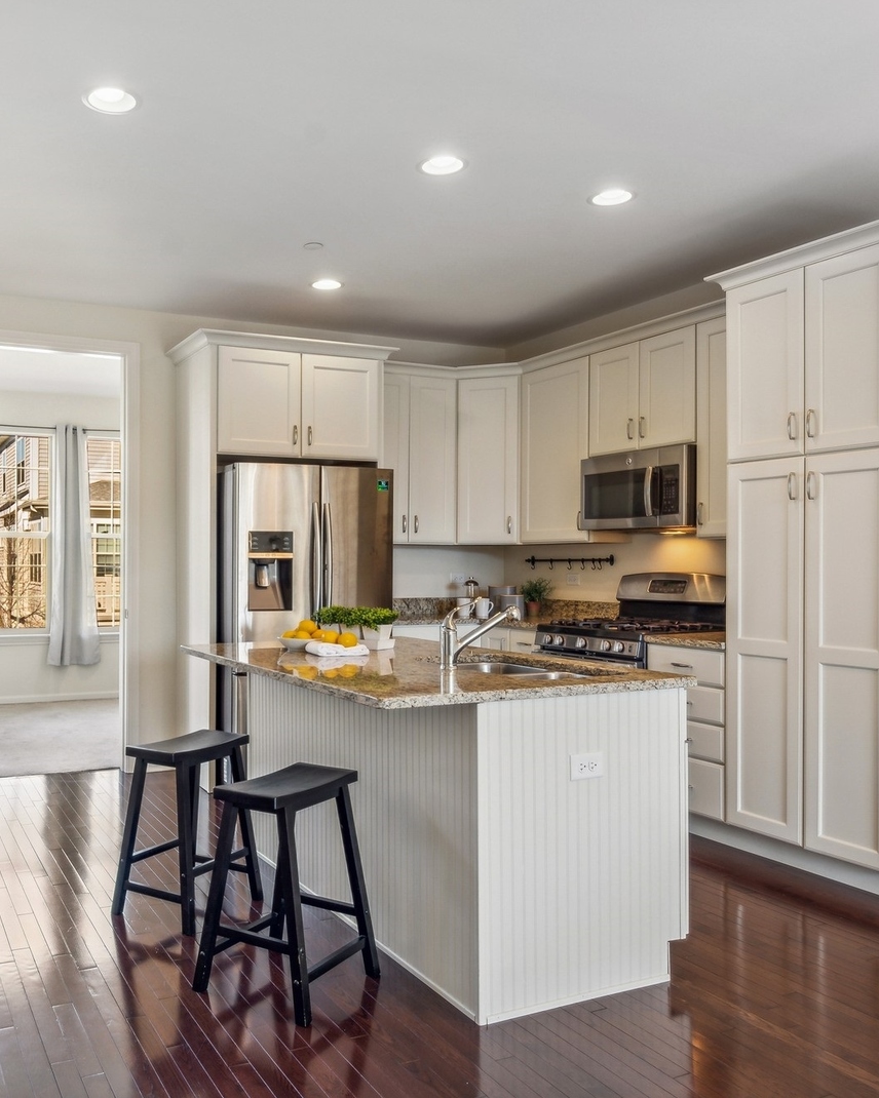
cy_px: 545
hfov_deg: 51.2
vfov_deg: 62.7
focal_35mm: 28
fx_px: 901
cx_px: 306
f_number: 8
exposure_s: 1/6
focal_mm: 13
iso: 200
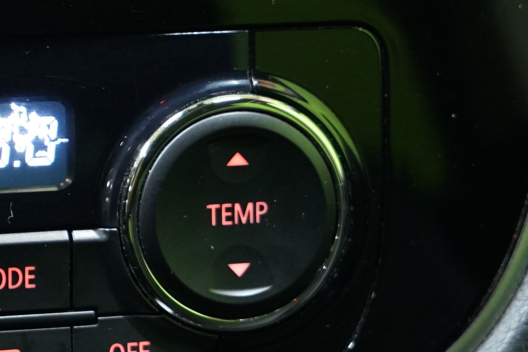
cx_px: -264
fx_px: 1525
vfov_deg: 13.1
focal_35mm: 104
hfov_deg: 17.6
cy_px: 87
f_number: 4
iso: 1600
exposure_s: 1/20
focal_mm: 32
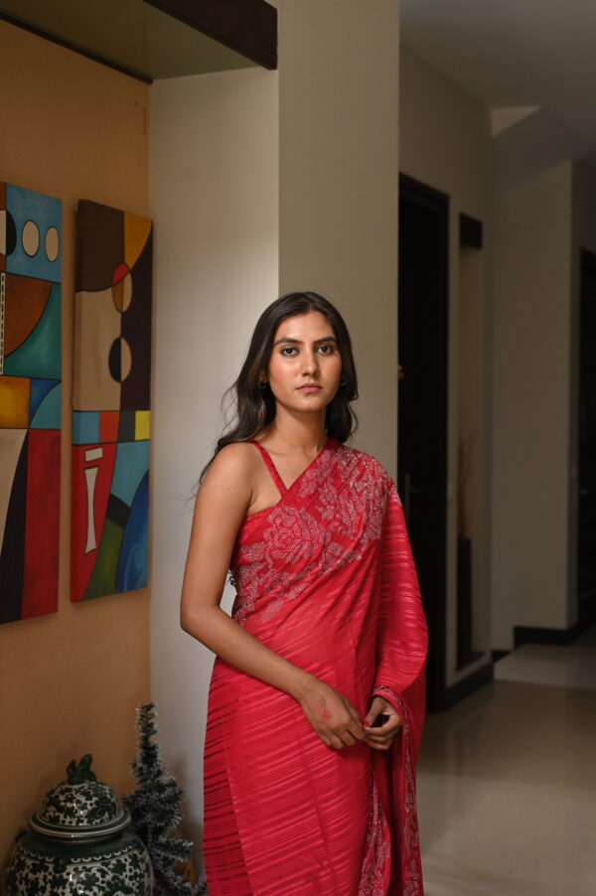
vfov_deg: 39.6
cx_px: 298
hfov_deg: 27.0
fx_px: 1243
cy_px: 448
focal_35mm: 50
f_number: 4
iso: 1250
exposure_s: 1/200
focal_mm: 50
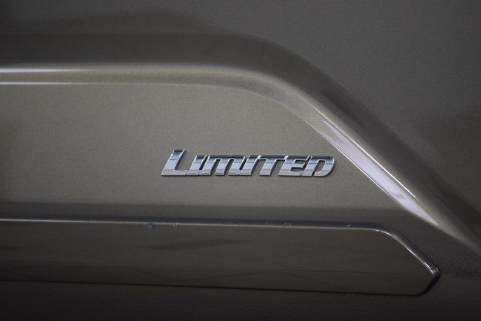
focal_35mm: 105
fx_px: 1403
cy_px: 160
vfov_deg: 13.0
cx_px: 240
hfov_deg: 19.5
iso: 1600
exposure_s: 1/125
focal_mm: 70
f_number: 3.2
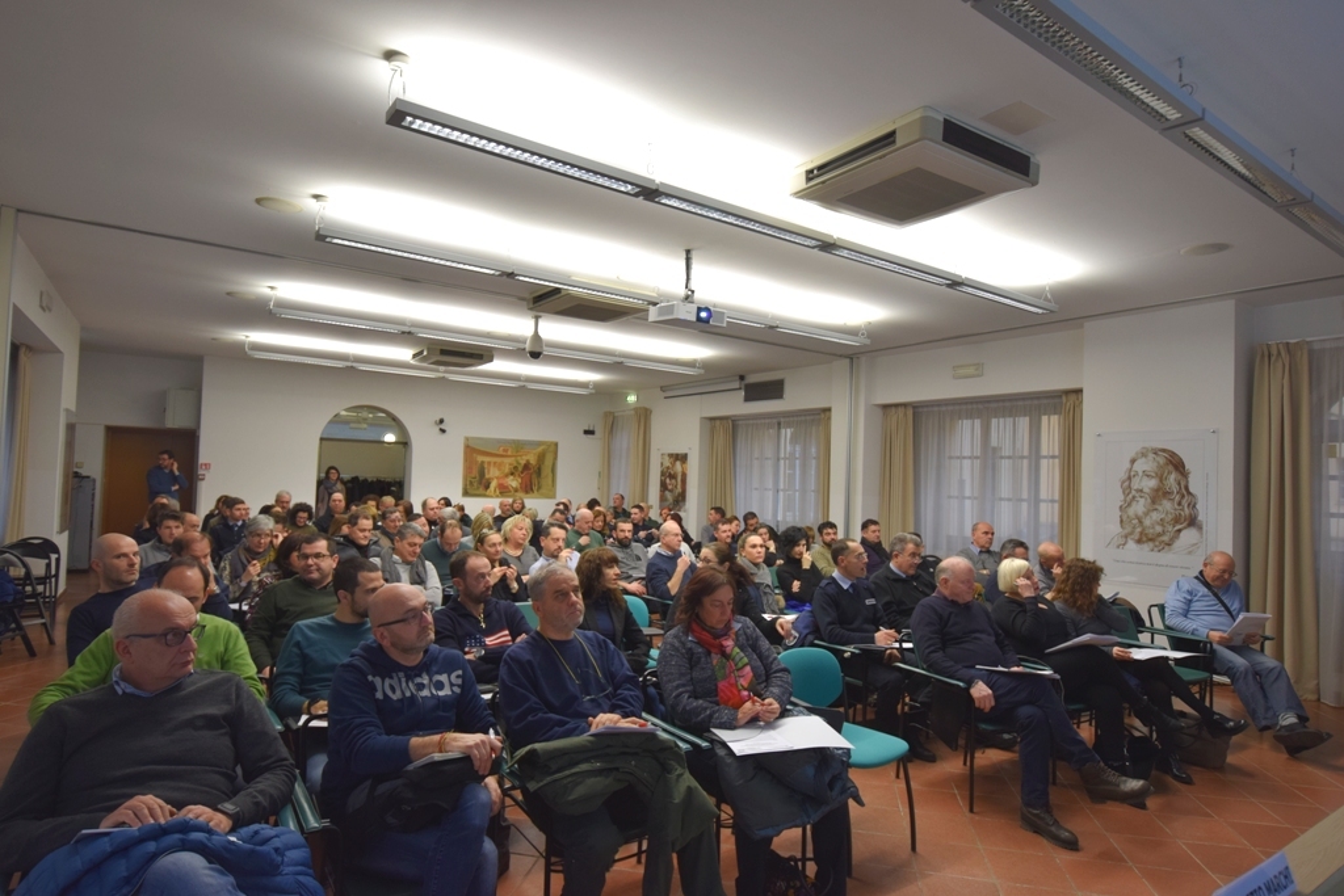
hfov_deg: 85.4
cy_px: 448
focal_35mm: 20
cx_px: 672
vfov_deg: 63.2
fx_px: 728
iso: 400
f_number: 5
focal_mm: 13
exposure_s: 1/100
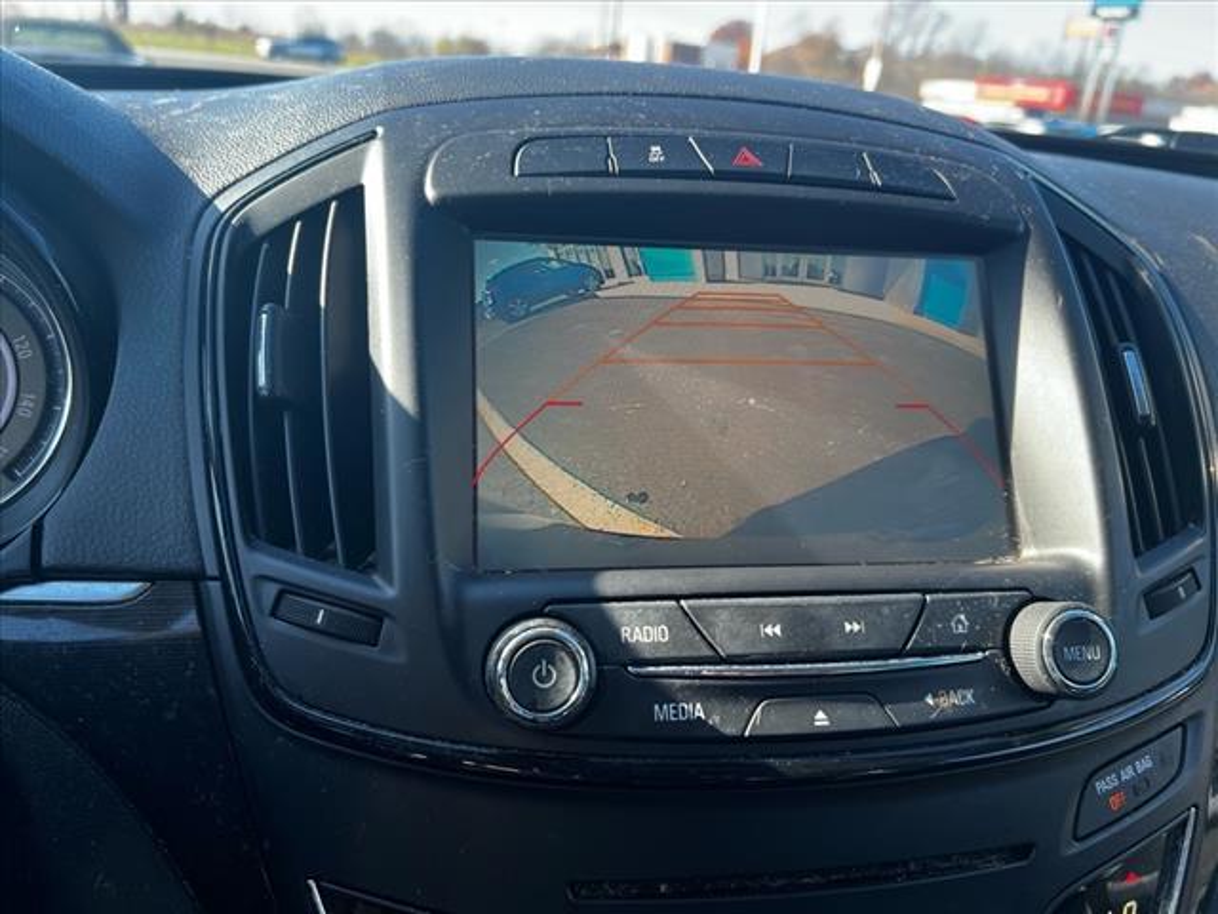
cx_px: 609
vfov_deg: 53.1
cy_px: 457
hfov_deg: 67.3
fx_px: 915
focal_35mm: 26
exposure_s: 1/238
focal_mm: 5.7
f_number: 1.5
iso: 40
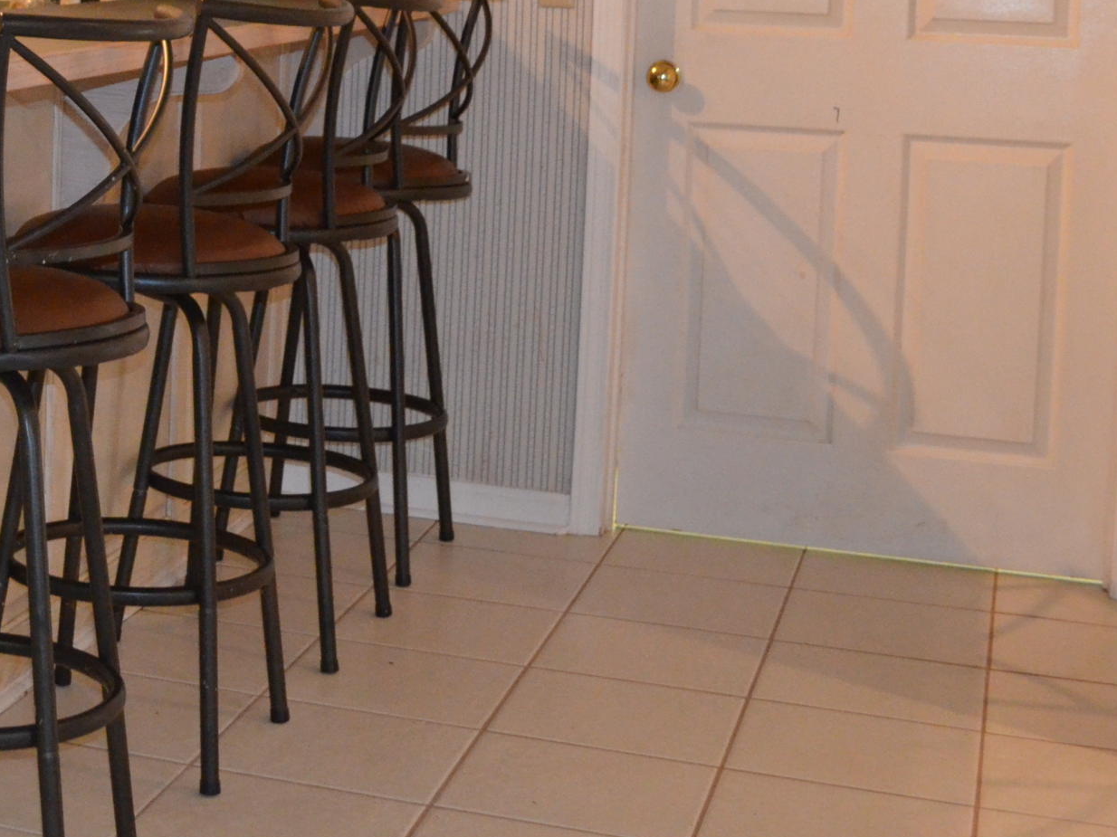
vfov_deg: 18.6
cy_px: -2
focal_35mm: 77
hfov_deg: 23.7
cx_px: -121
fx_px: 2484
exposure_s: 1/60
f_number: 3.8
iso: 2500
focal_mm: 22
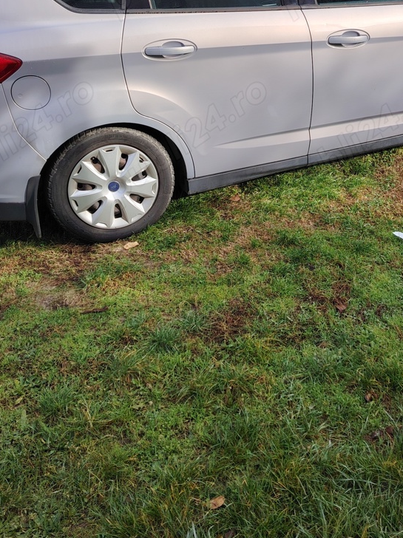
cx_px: 273
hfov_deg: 32.5
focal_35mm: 44
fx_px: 684
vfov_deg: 42.4
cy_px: 181
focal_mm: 5.25
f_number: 1.75
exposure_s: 1/268
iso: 100
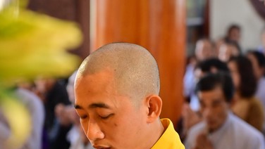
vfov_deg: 5.6
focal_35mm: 217
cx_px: 130
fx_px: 1526
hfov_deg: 9.9
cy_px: 161
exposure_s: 1/125
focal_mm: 120
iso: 2500
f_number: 5.6
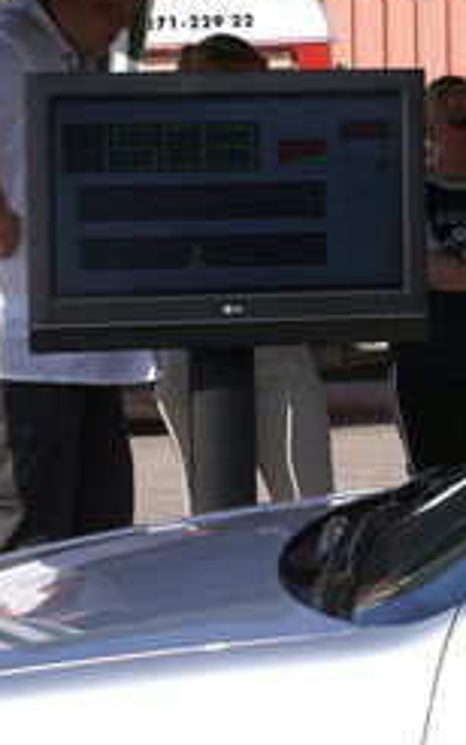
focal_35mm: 159
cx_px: 520
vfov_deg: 13.2
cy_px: 333
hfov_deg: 8.2
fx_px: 3227
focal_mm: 40
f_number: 13
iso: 100
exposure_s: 1/125
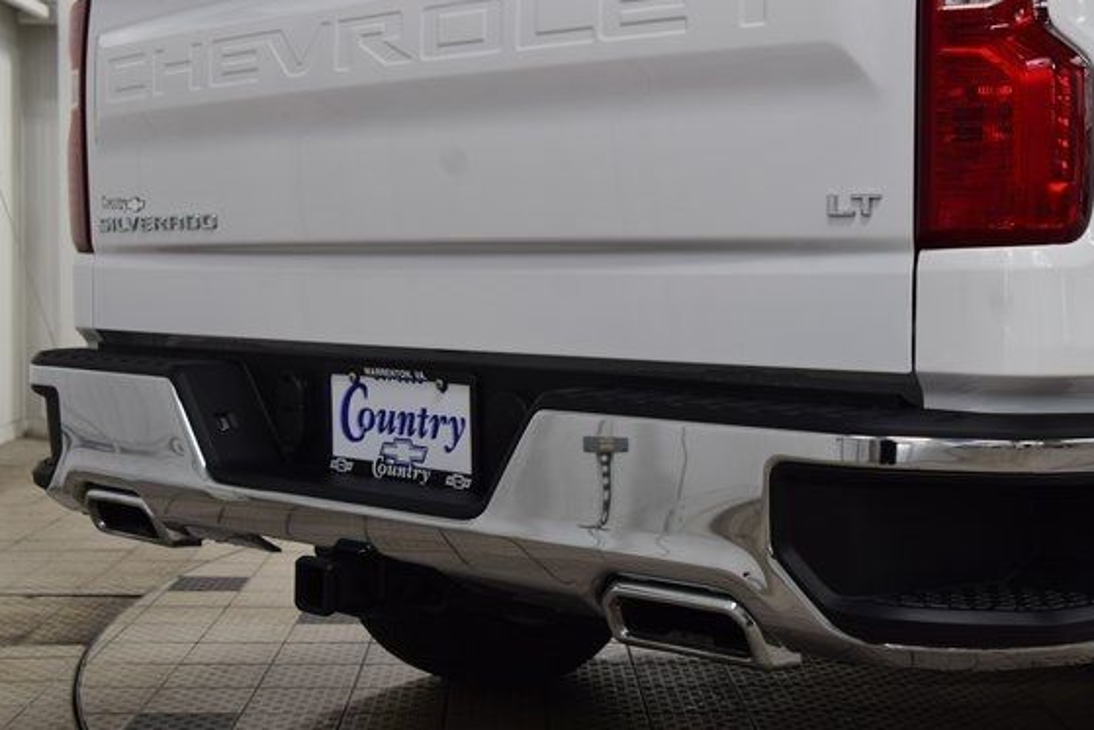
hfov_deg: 36.2
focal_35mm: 55
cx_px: 607
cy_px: 338
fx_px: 1672
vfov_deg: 24.6
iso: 400
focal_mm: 32
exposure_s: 1/20
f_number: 6.3
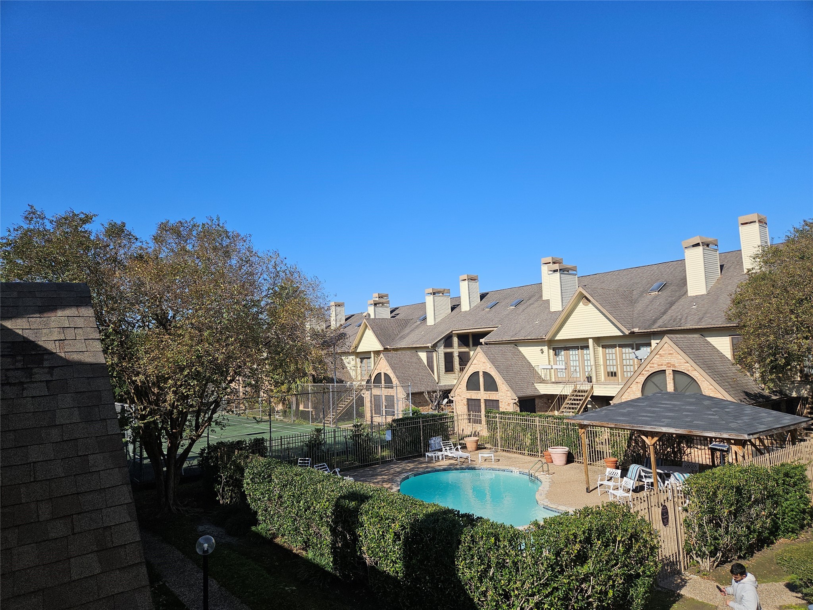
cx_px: 406
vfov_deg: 58.9
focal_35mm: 23
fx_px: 540
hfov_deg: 73.9
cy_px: 305
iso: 25
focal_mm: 5.4
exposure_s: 1/2302
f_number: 1.8
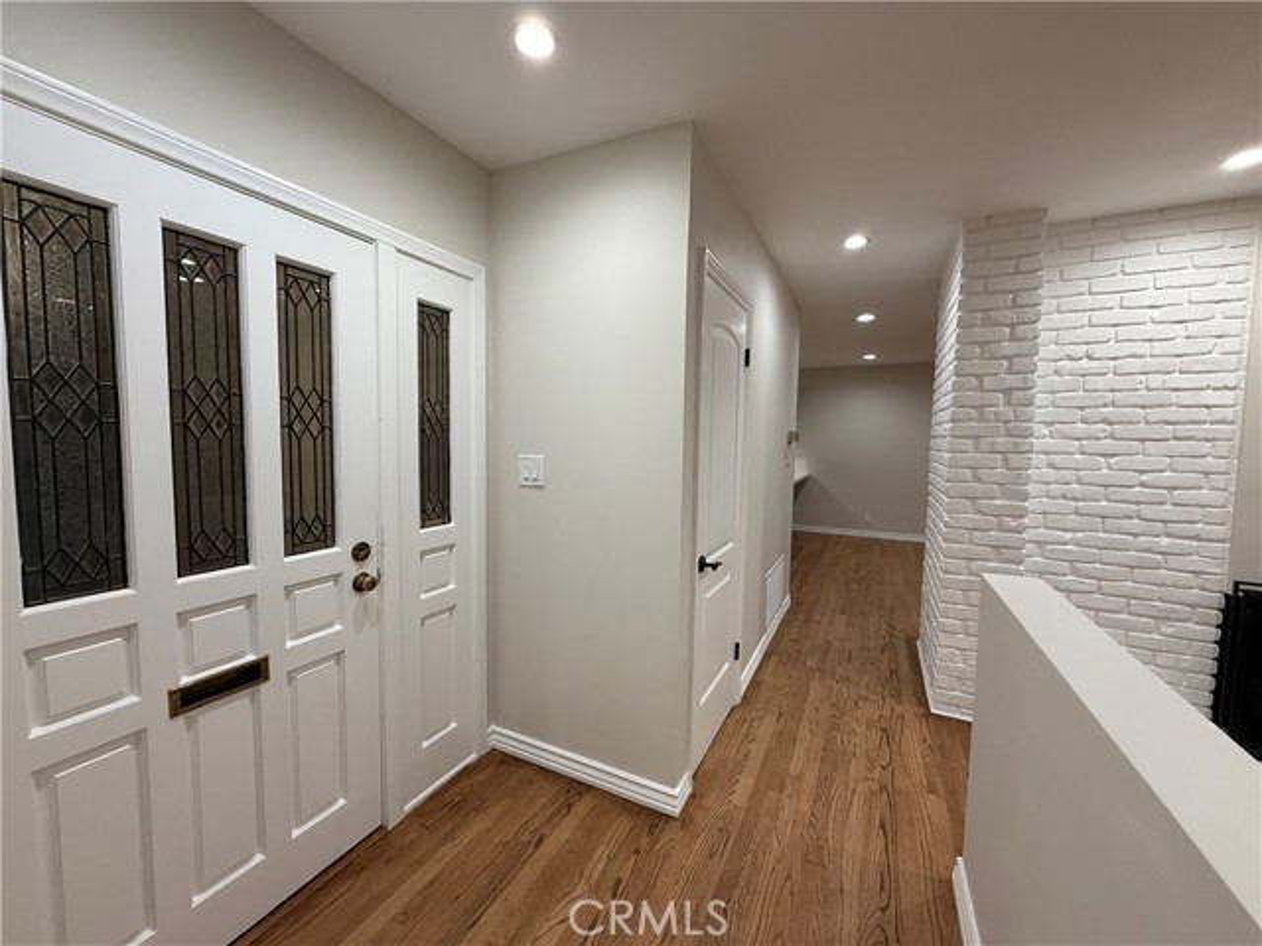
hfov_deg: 102.1
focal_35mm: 14
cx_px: 631
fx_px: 510
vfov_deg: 85.7
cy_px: 473
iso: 200
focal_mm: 2.22
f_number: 2.2
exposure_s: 1/120
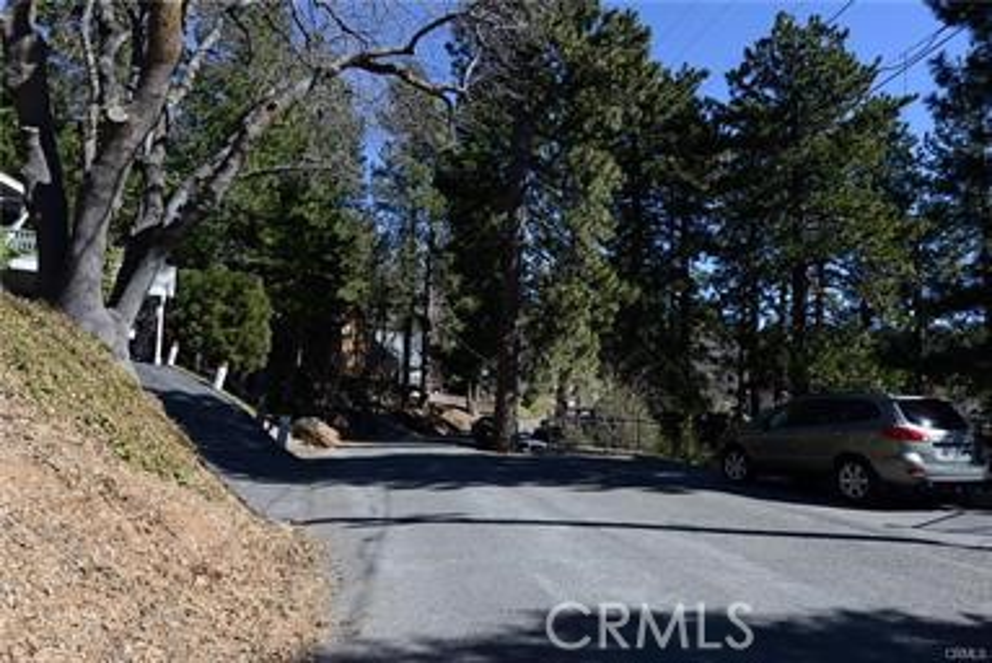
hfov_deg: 73.7
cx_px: 496
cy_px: 332
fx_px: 662
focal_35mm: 24
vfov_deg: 53.2
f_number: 8
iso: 160
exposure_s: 1/250
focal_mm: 24
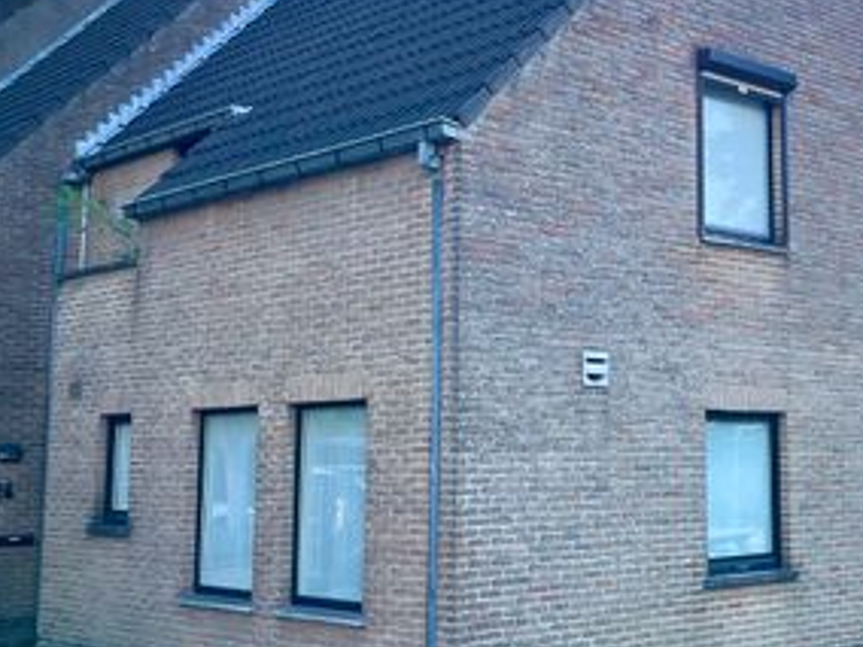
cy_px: 252
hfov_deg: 34.2
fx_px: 1371
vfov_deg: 26.5
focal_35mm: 55
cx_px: 653
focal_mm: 5.1
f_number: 1.6
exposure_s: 1/1018
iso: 50
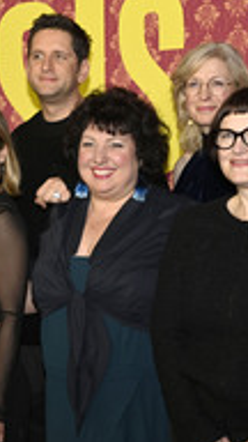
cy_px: 157
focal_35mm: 91
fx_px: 1064
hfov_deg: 13.2
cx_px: 33
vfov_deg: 23.3
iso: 250
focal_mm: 37
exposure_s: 1/200
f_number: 4
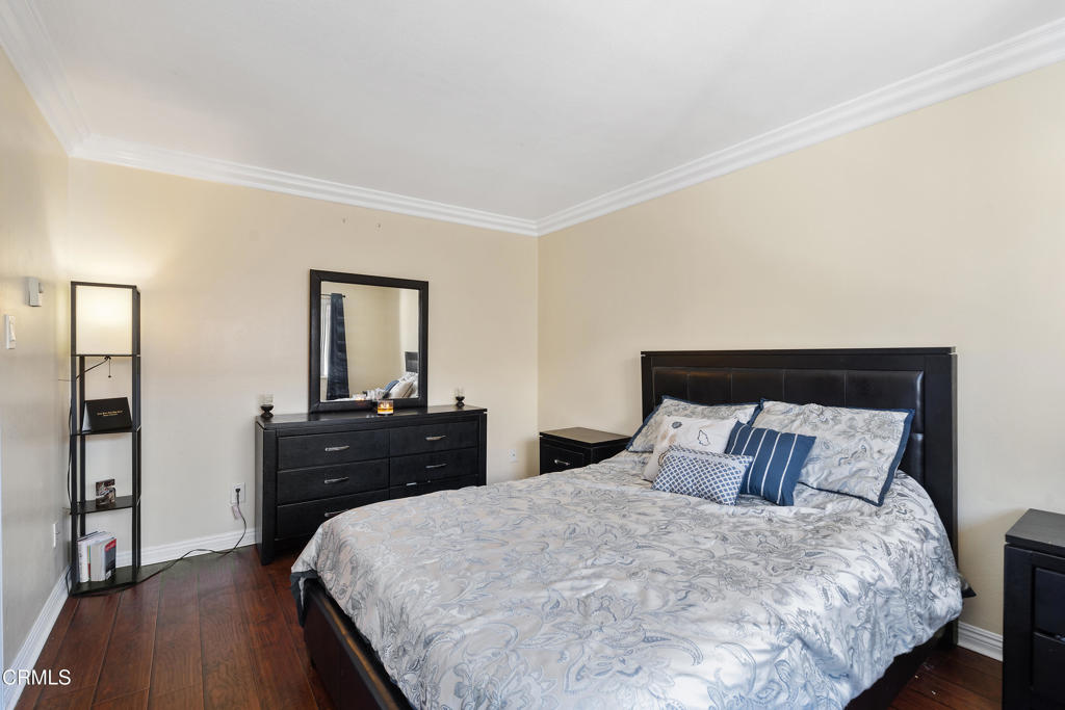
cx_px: 532
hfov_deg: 96.7
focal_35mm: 16
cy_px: 355
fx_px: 473
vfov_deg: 73.8
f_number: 8
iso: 320
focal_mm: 16
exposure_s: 1/6
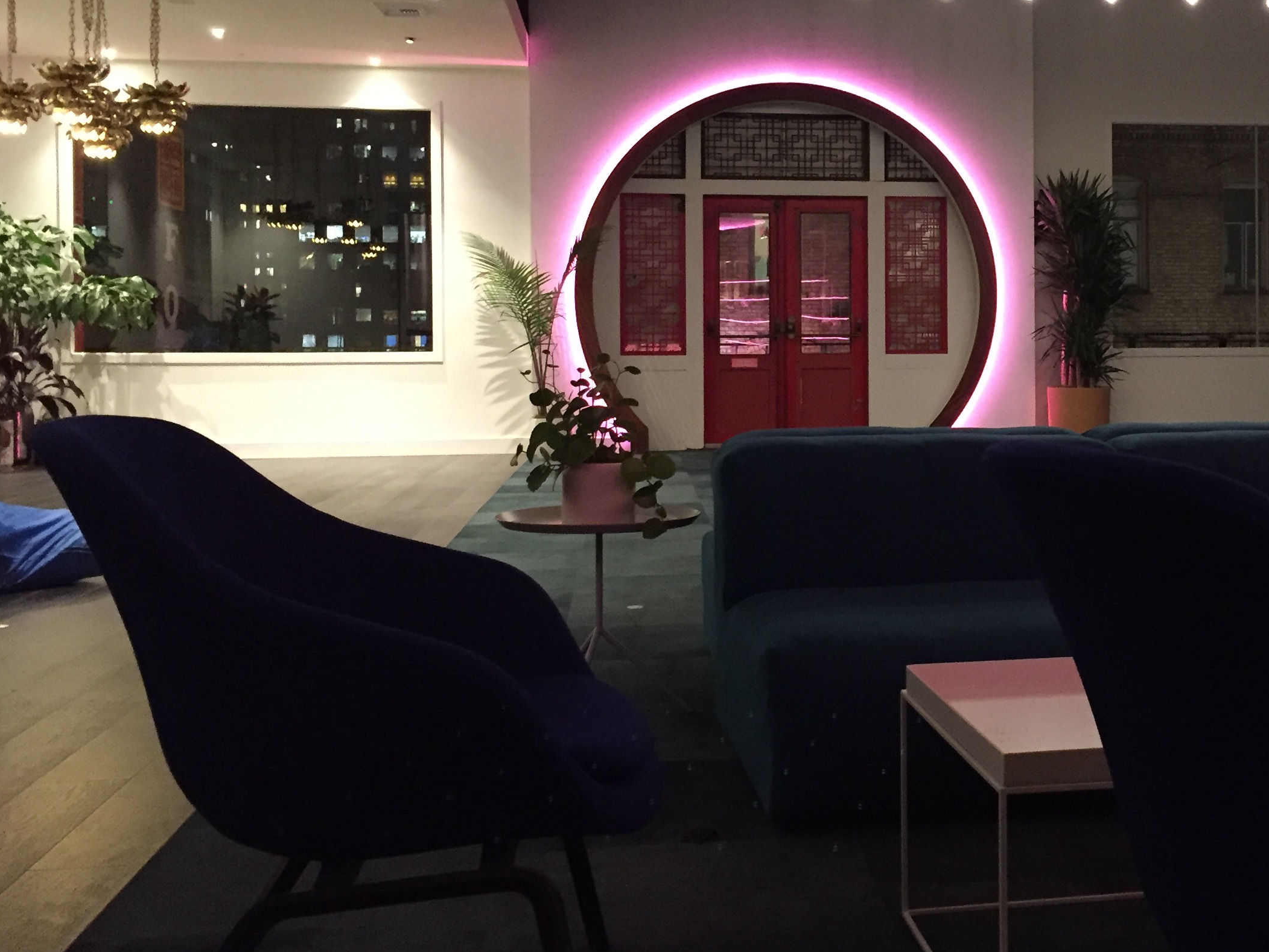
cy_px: 351
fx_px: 1650
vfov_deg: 32.0
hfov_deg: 41.1
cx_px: 925
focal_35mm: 45
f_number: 2.2
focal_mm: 4.15
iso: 320
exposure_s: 1/15
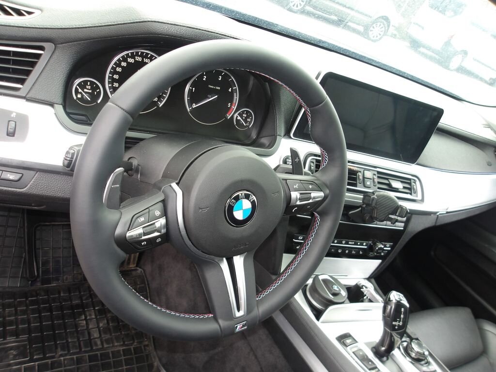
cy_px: 186
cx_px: 248
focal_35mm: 27
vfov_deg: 51.4
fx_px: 387
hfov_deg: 65.3
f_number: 3
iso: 100
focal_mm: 4.9
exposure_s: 1/30
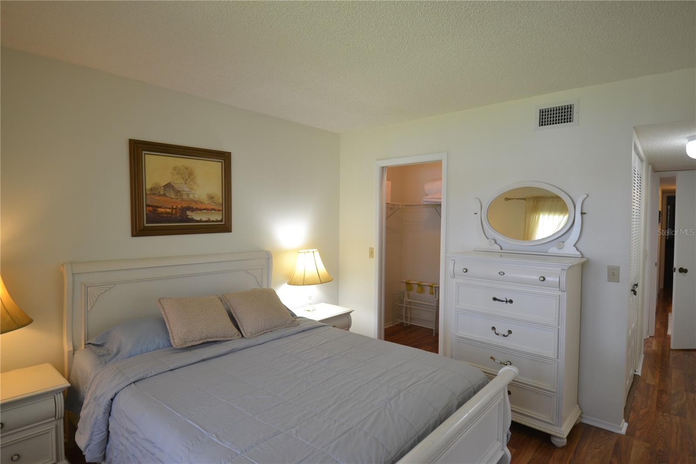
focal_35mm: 18
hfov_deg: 90.0
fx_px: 348
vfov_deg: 67.4
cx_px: 348
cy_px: 232
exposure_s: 1/50
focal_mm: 12
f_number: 3.8
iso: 400
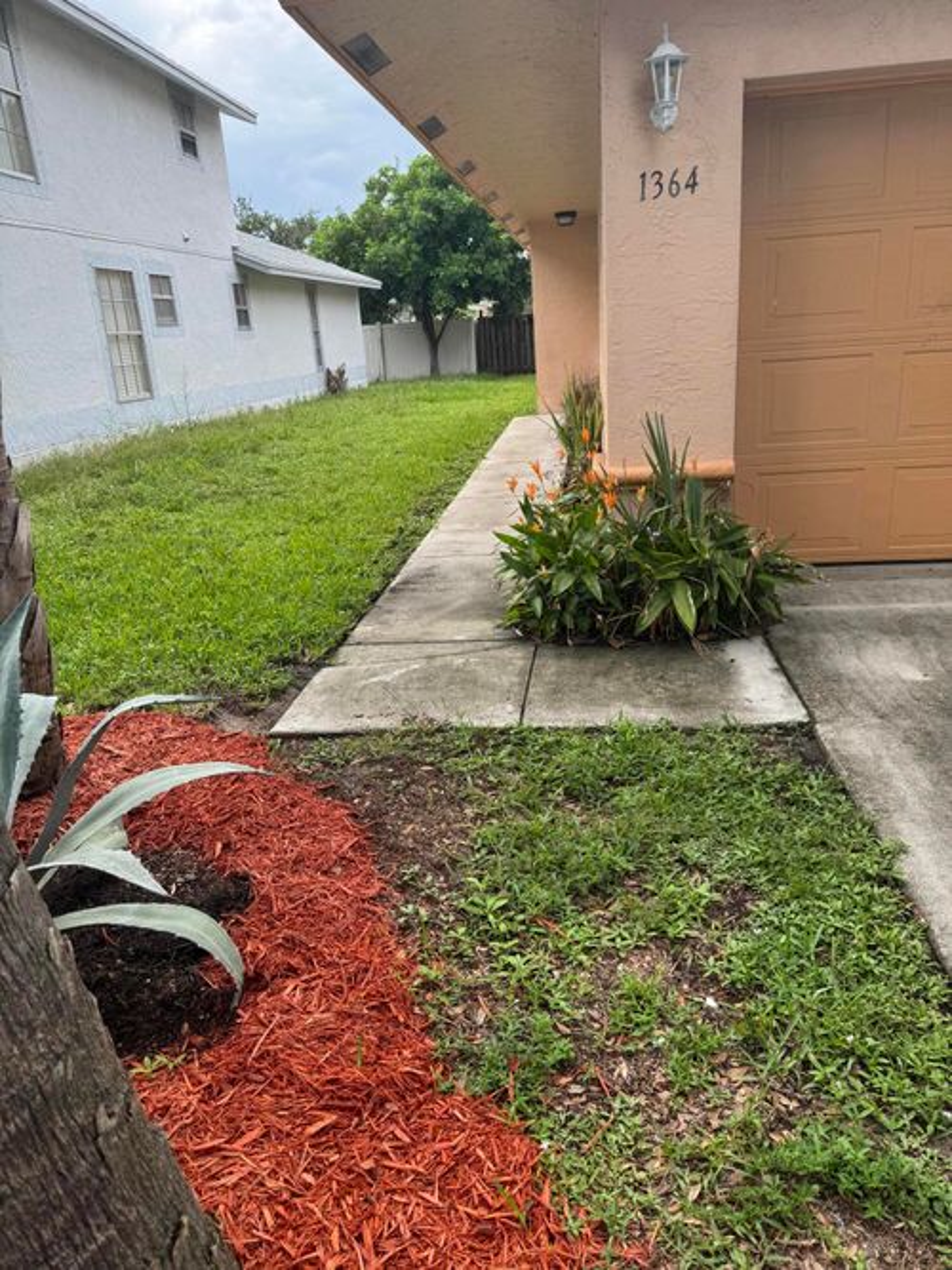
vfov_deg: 71.6
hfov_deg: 56.8
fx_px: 880
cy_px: 635
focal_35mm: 24
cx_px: 476
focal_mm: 6.76
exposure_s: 1/1094
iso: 80
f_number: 1.78
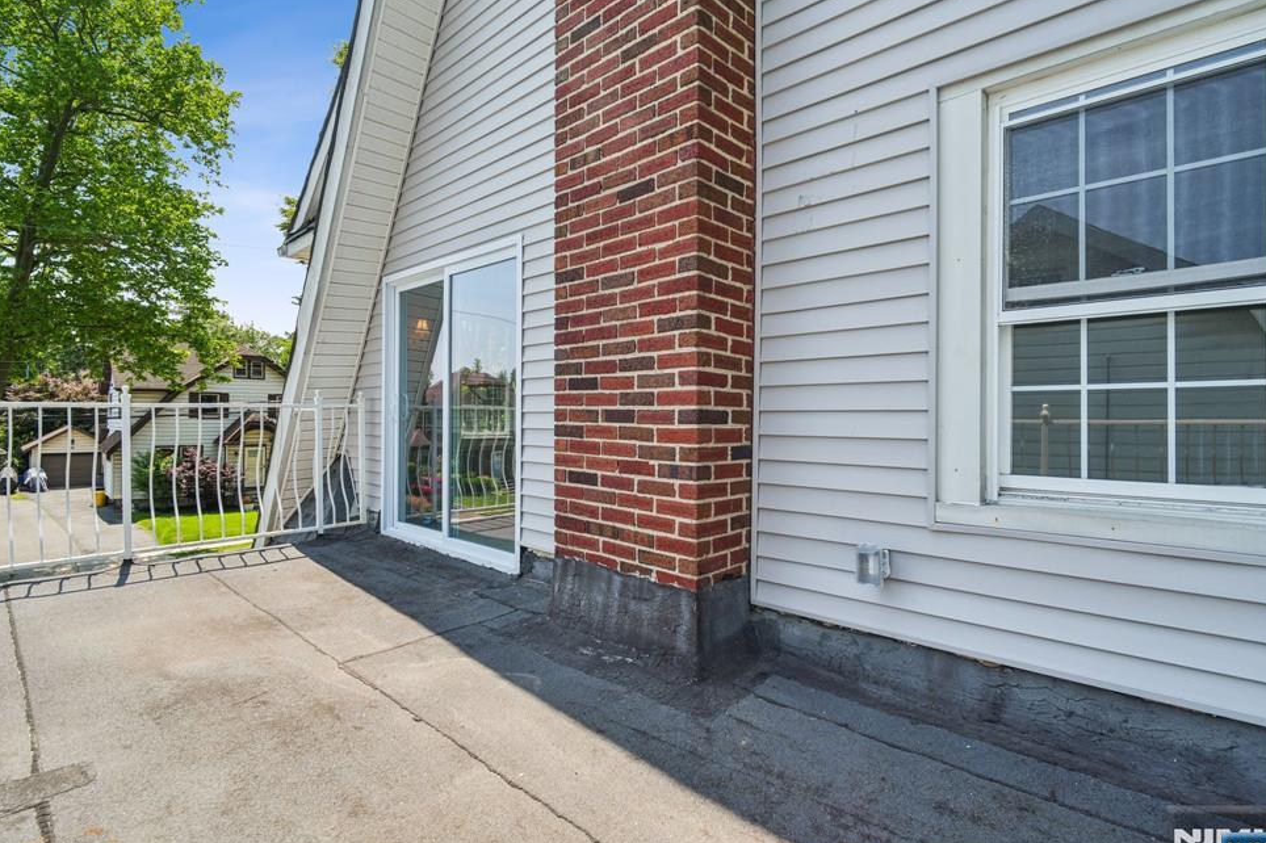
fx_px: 598
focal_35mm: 17
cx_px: 628
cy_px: 422
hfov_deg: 93.3
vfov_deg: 70.4
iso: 500
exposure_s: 1/320
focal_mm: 16
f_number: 8
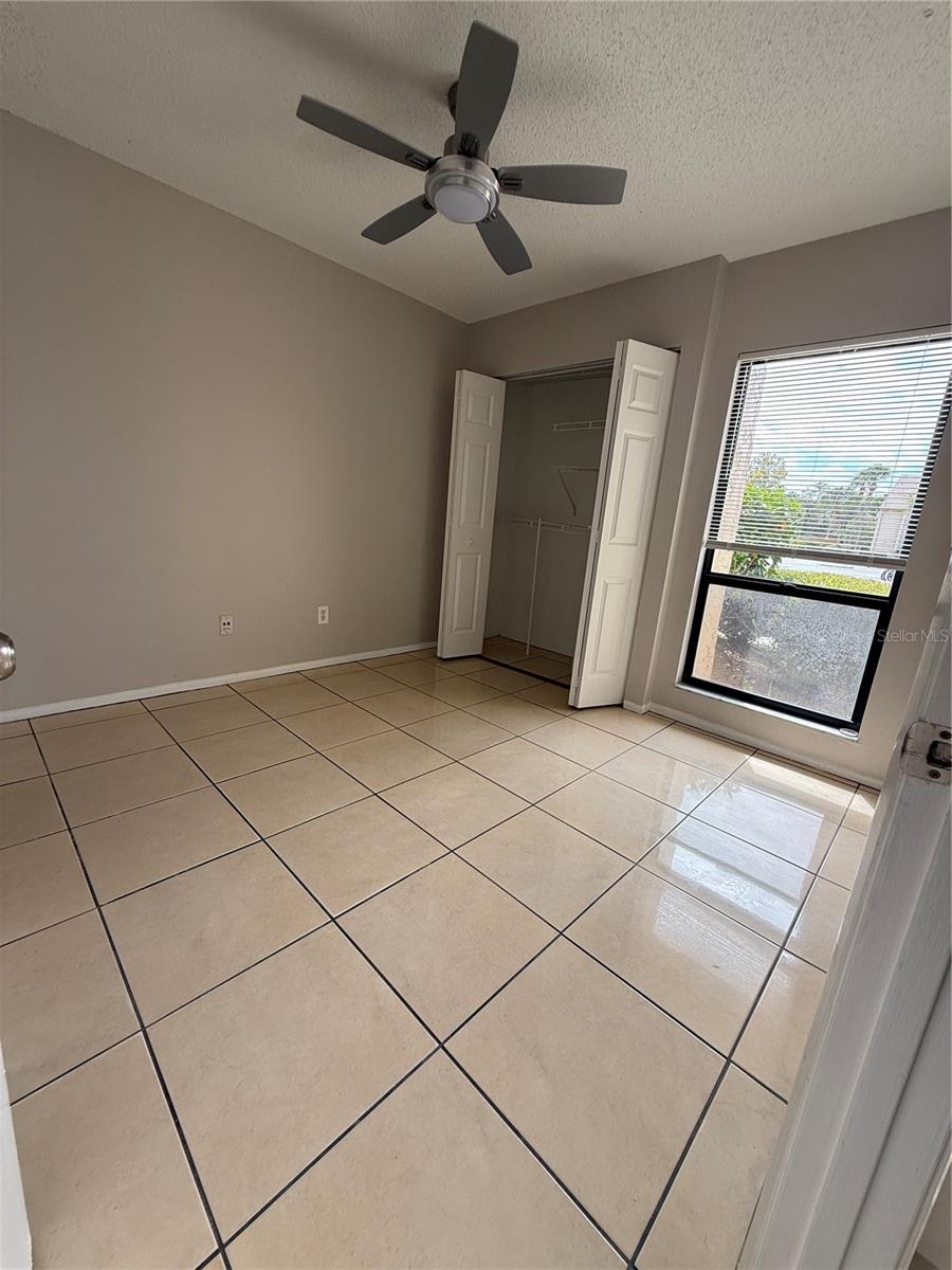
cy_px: 635
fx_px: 513
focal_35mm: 14
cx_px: 476
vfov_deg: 102.1
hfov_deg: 85.7
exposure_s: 1/164
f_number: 2.2
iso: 64
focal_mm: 2.22
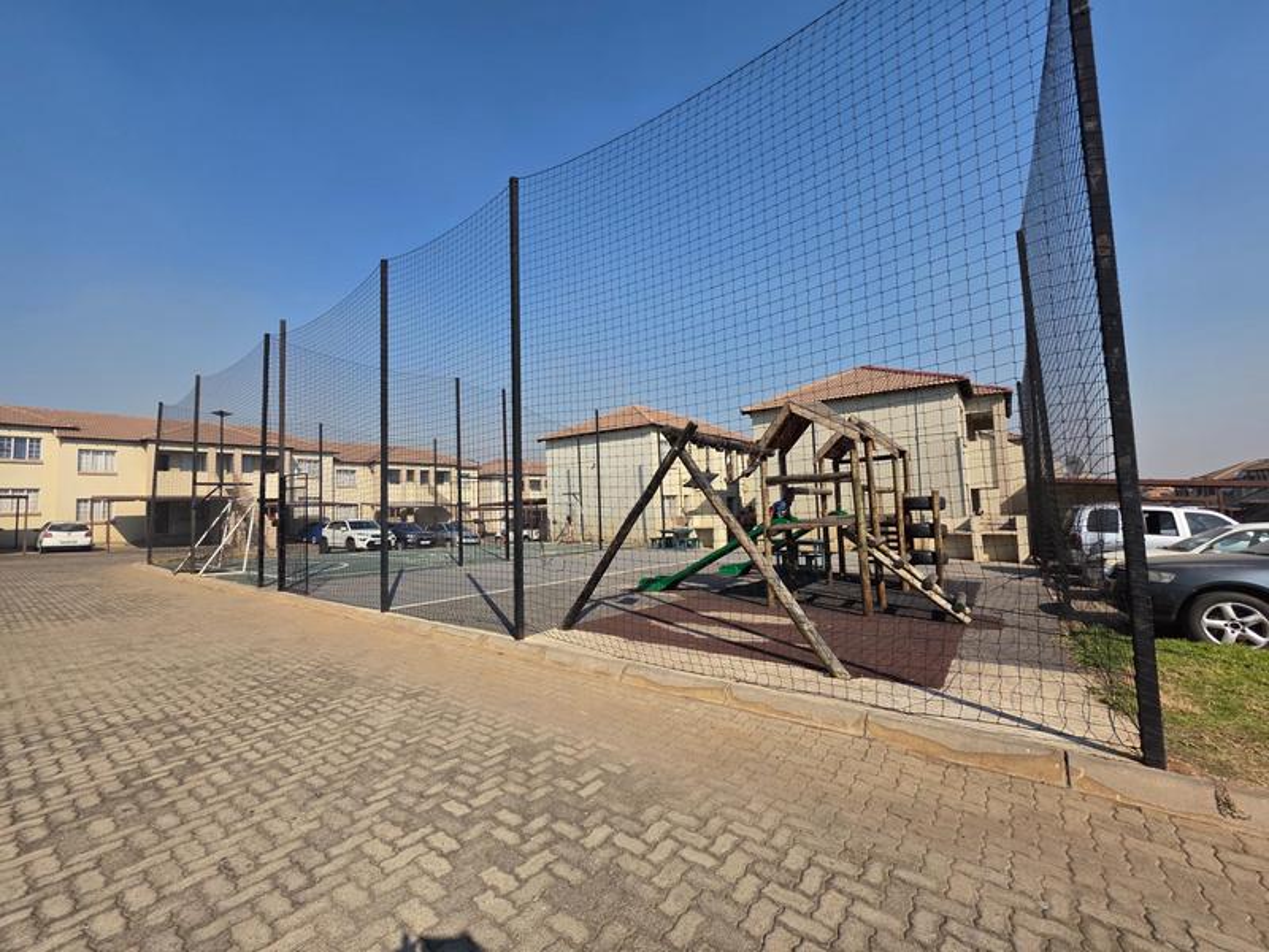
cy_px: 476
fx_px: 477
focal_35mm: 13
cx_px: 634
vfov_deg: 89.9
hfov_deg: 106.2
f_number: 1.9
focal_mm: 2.2
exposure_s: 1/2088
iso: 40
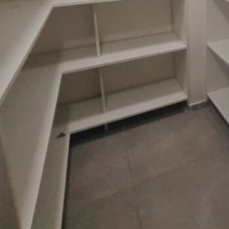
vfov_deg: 42.0
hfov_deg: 45.7
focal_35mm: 32
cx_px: 210
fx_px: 240
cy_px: -15
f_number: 2.2
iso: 320
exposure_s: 1/60
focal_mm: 1.74
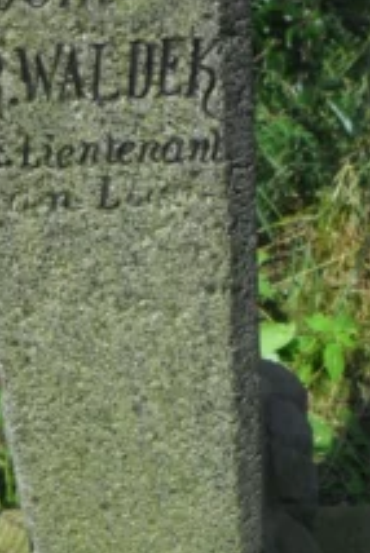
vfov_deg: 30.9
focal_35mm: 65
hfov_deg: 21.0
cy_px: 310
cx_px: 189
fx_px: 1000
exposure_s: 1/320
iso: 200
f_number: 8
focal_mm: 6.2
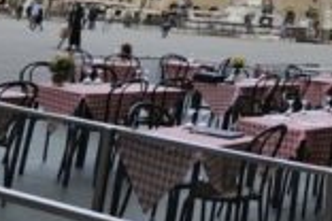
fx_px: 636
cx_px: 483
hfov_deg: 23.8
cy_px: -167
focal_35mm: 69
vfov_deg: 16.7
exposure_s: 1/1250
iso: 400
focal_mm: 14
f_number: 4
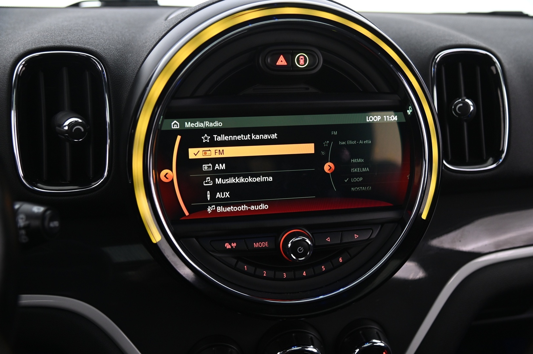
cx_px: 266
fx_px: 518
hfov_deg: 54.5
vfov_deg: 37.8
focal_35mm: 35
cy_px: 177
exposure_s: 1/25
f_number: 4
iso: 2000
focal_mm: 35
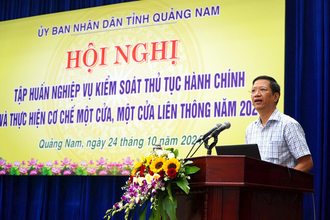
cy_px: 110
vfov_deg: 19.7
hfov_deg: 29.2
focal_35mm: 69
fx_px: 632
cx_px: 165
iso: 800
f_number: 4
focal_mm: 46
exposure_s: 1/100
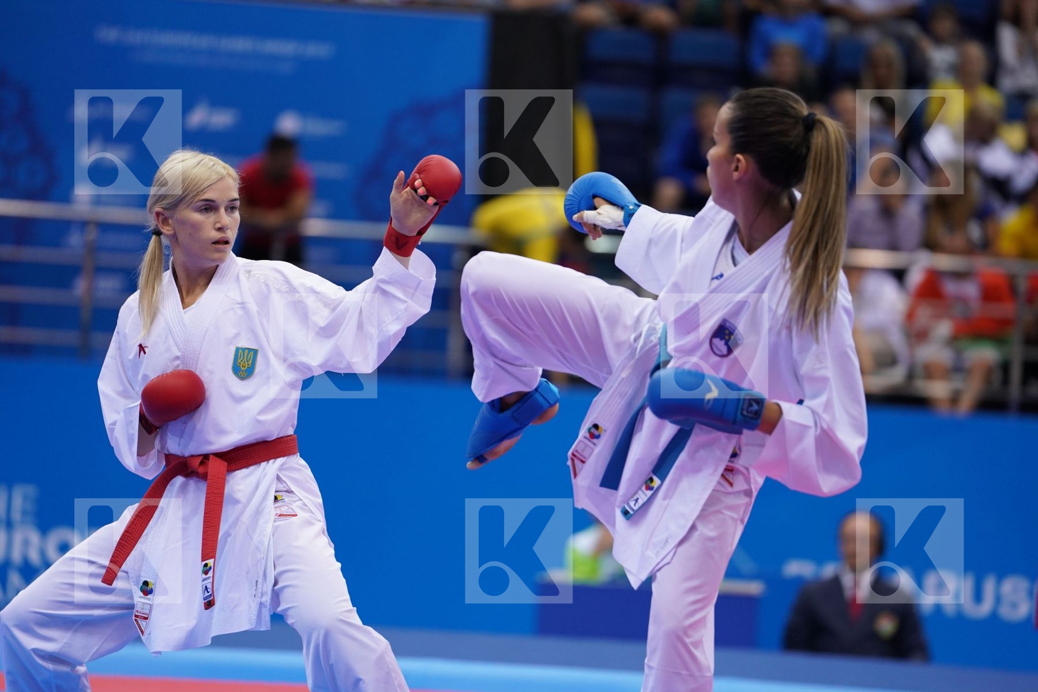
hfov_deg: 10.3
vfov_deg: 6.9
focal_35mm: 200
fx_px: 5766
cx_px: 519
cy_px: 346
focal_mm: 200
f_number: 2.8
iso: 1250
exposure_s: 1/1000
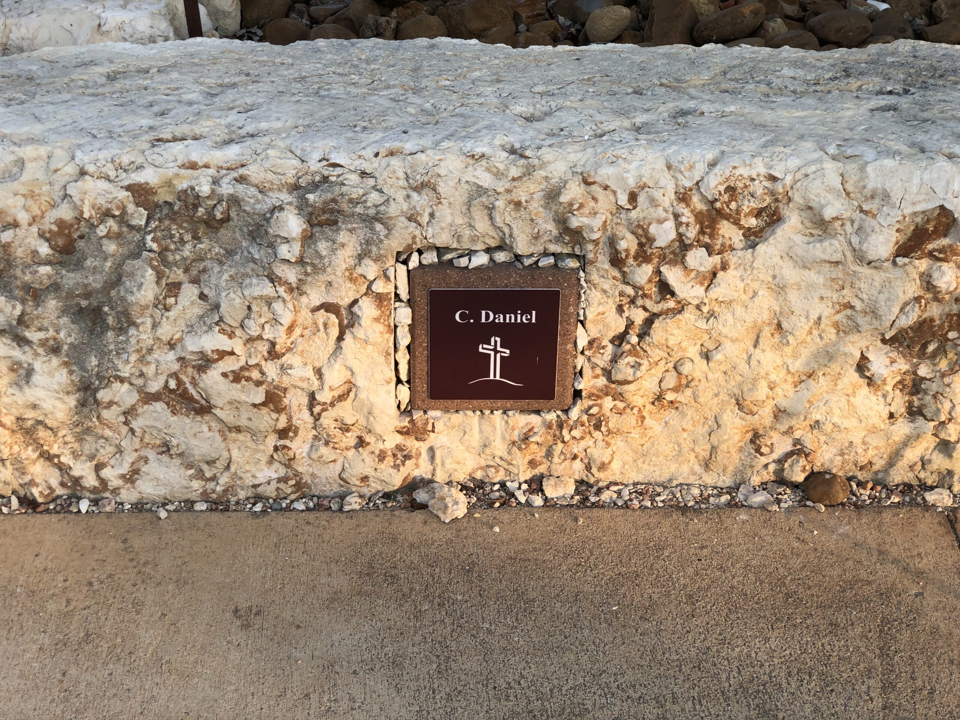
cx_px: 480
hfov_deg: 33.8
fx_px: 1581
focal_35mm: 57
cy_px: 360
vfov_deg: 25.7
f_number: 2.8
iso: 25
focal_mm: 6.6
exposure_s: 1/121
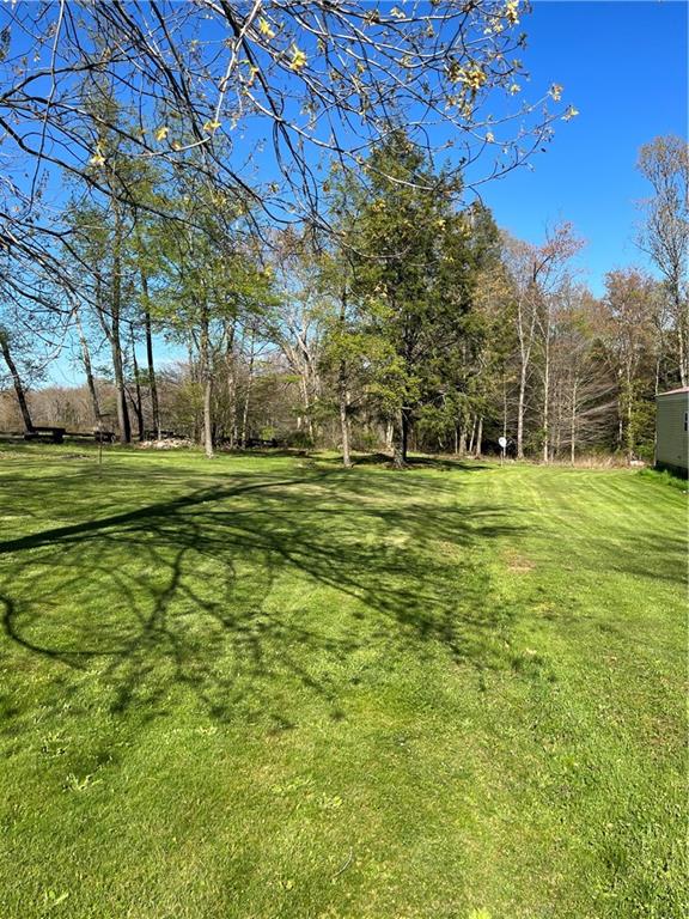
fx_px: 690
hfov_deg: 53.1
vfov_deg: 67.3
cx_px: 344
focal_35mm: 26
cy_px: 460
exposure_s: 1/2762
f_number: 1.5
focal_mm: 5.7
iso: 50
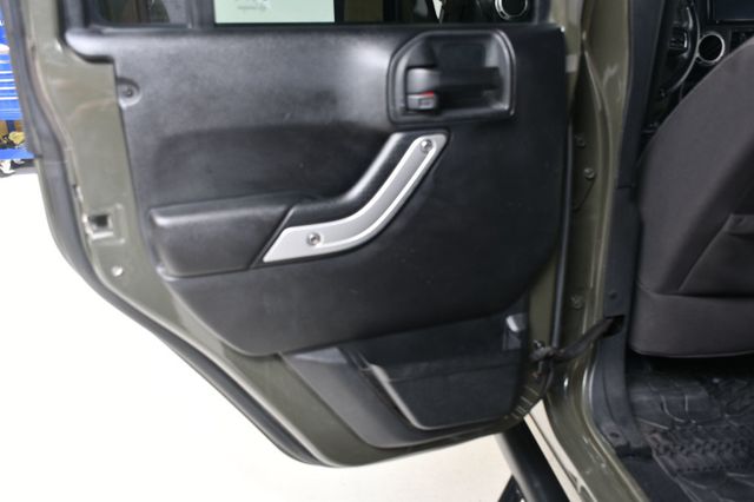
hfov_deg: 57.2
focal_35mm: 33
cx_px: 377
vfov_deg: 39.9
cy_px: 251
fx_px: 691
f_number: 5
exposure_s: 1/160
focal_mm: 22
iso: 100
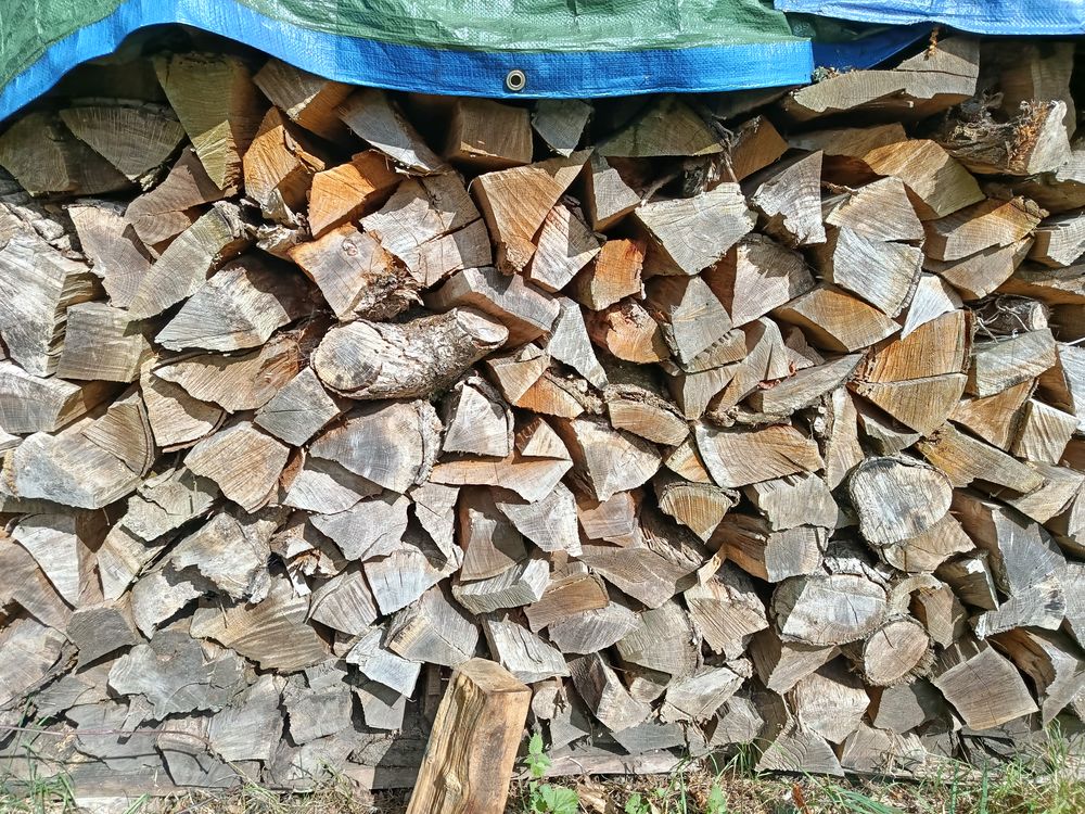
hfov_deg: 71.6
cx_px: 542
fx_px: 752
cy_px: 407
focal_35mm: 24
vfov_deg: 56.8
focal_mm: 5.24
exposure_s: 1/298
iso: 50
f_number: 1.7
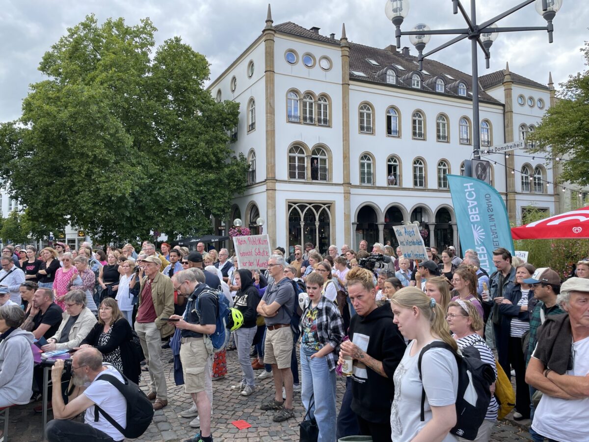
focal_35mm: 26
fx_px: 442
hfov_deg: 67.3
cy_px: 221
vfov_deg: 53.1
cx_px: 294
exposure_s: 1/590
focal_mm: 4.2
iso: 32
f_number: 1.6
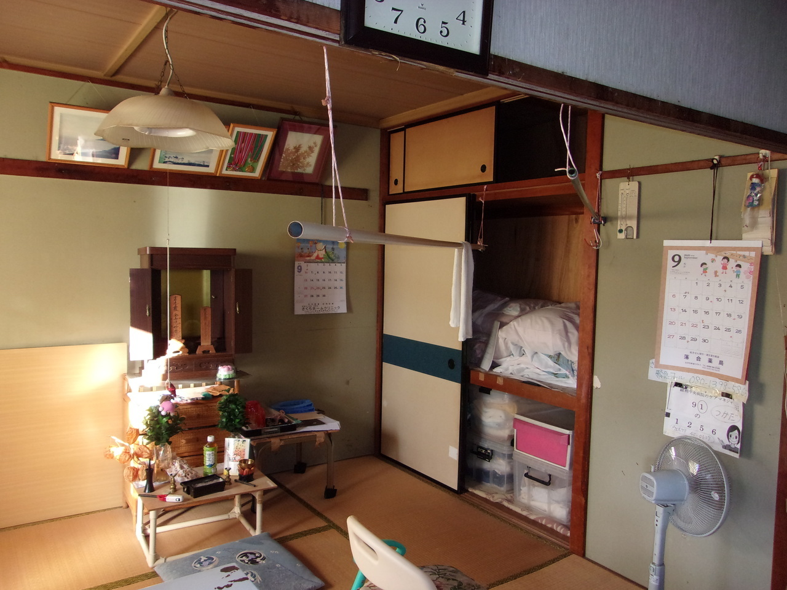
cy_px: 295
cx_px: 394
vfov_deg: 51.4
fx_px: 614
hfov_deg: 65.3
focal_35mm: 27
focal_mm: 4.9
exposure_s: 1/34
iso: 200
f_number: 3
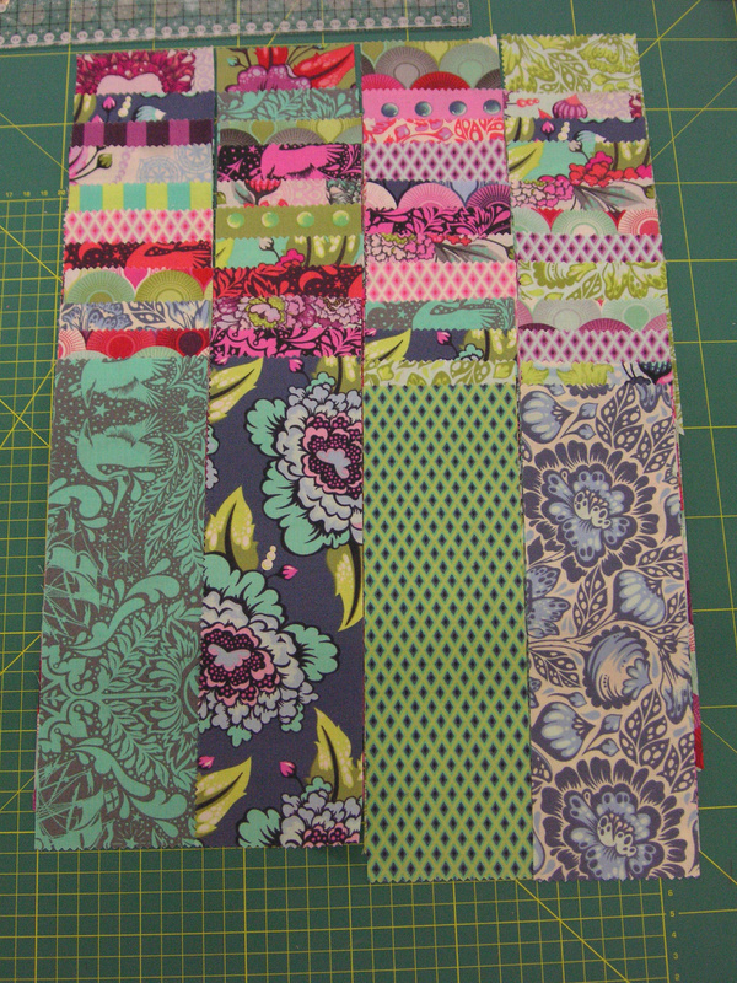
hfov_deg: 29.1
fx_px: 1419
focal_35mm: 50
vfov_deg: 38.2
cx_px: 368
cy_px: 492
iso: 125
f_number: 3.4
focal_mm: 8.4
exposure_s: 1/45
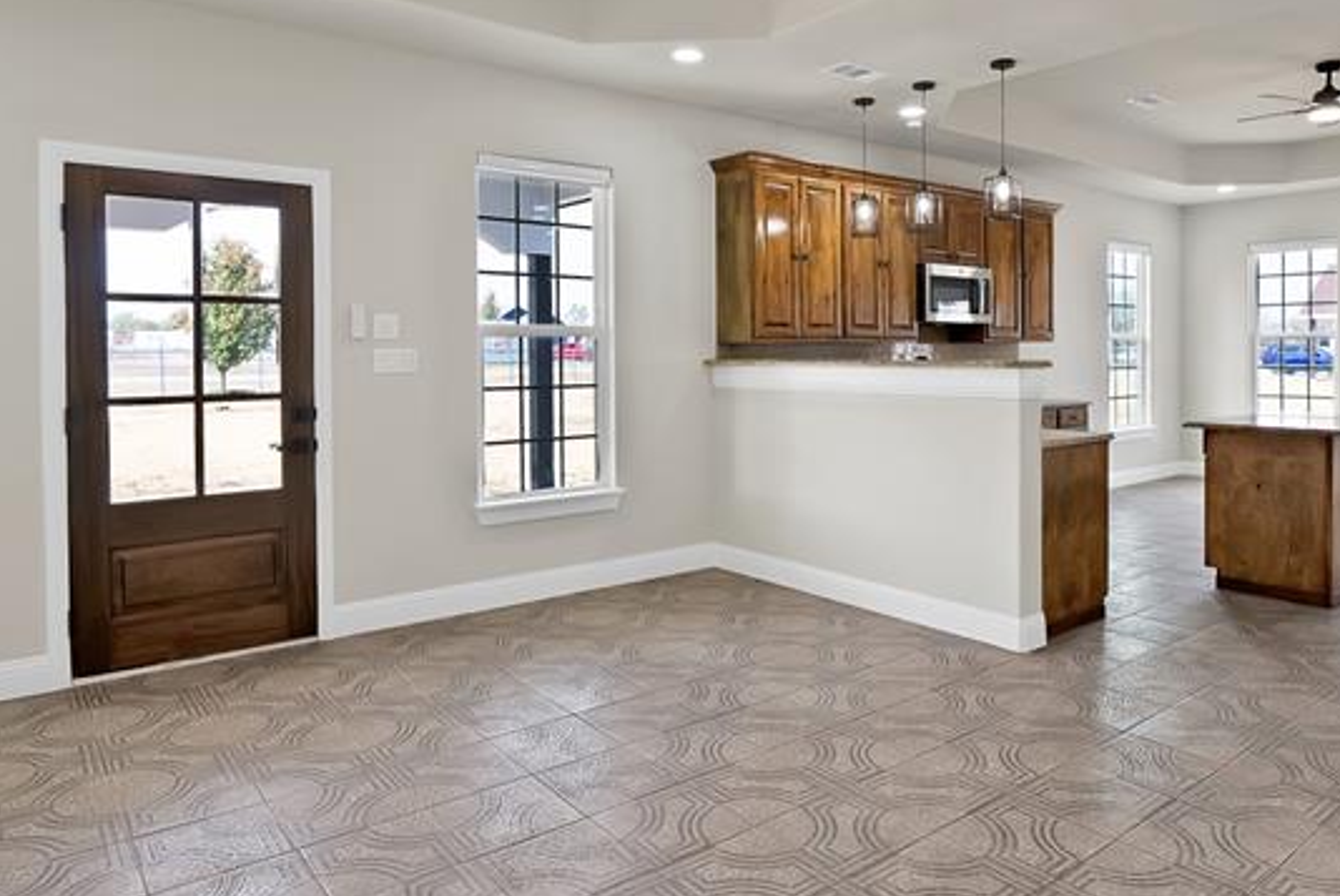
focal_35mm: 23
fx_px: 857
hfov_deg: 75.7
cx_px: 755
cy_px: 359
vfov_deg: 54.8
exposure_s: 1/40
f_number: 4
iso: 640
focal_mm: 12
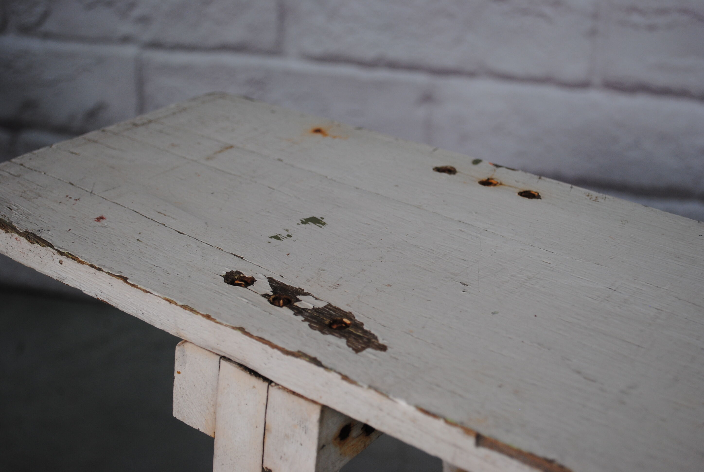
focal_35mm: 54
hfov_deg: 36.8
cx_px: 352
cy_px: 236
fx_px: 1058
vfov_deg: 25.2
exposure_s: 1/125
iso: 200
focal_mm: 36
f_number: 5.3
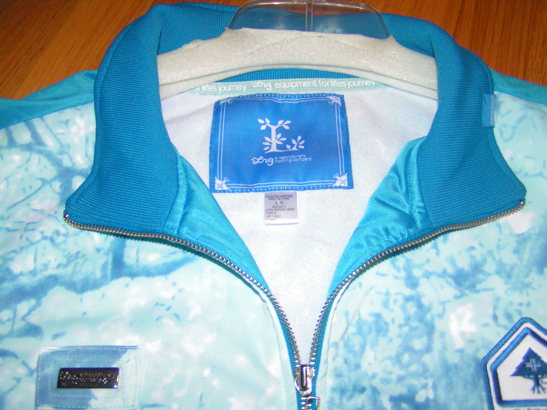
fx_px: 600
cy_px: 205
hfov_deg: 49.0
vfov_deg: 37.7
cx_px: 274
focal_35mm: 38
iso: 200
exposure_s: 1/40
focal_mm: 5.8
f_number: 2.8
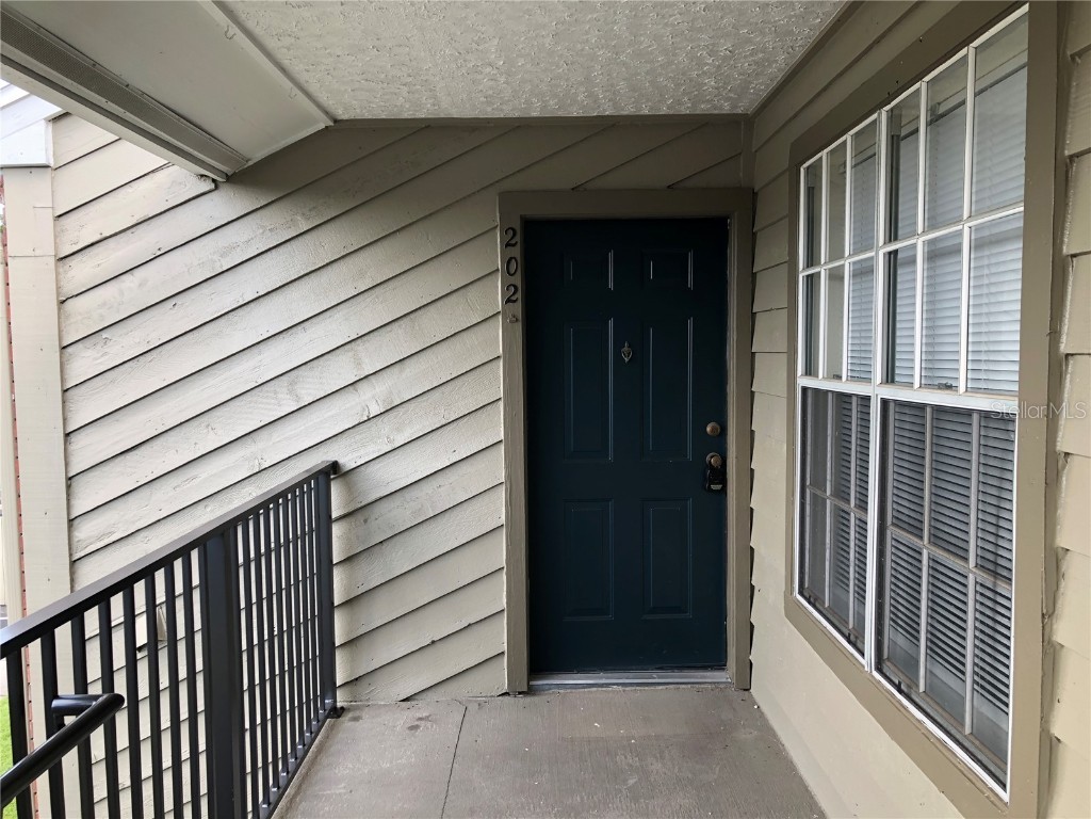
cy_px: 410
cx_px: 546
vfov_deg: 49.7
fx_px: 882
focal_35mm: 28
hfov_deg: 63.4
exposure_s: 1/120
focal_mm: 3.99
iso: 25
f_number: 1.8
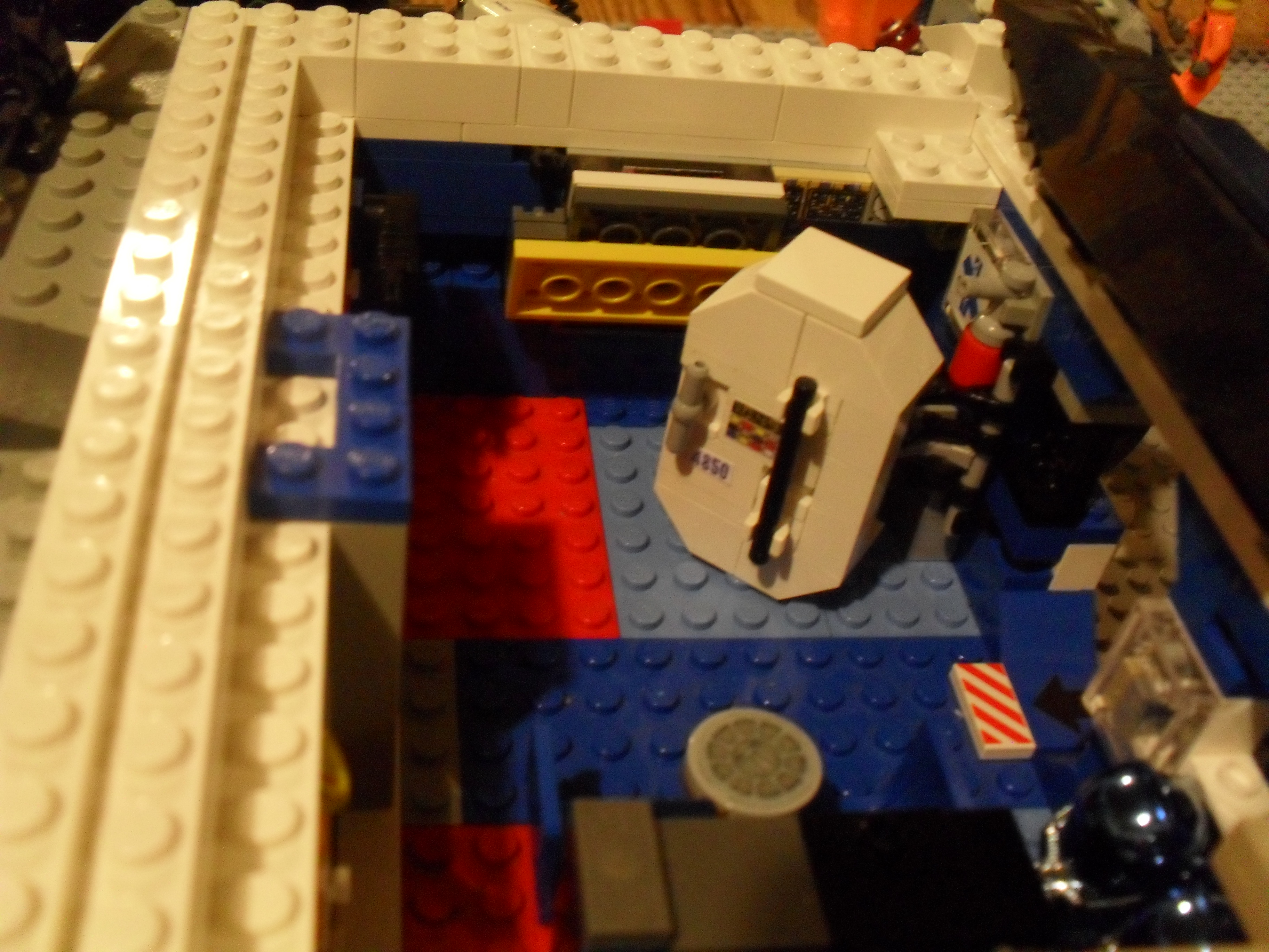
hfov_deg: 52.6
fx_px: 1283
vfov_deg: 40.7
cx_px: 634
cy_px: 476
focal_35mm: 35
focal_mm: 6.3
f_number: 3.2
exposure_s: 1/15
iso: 400
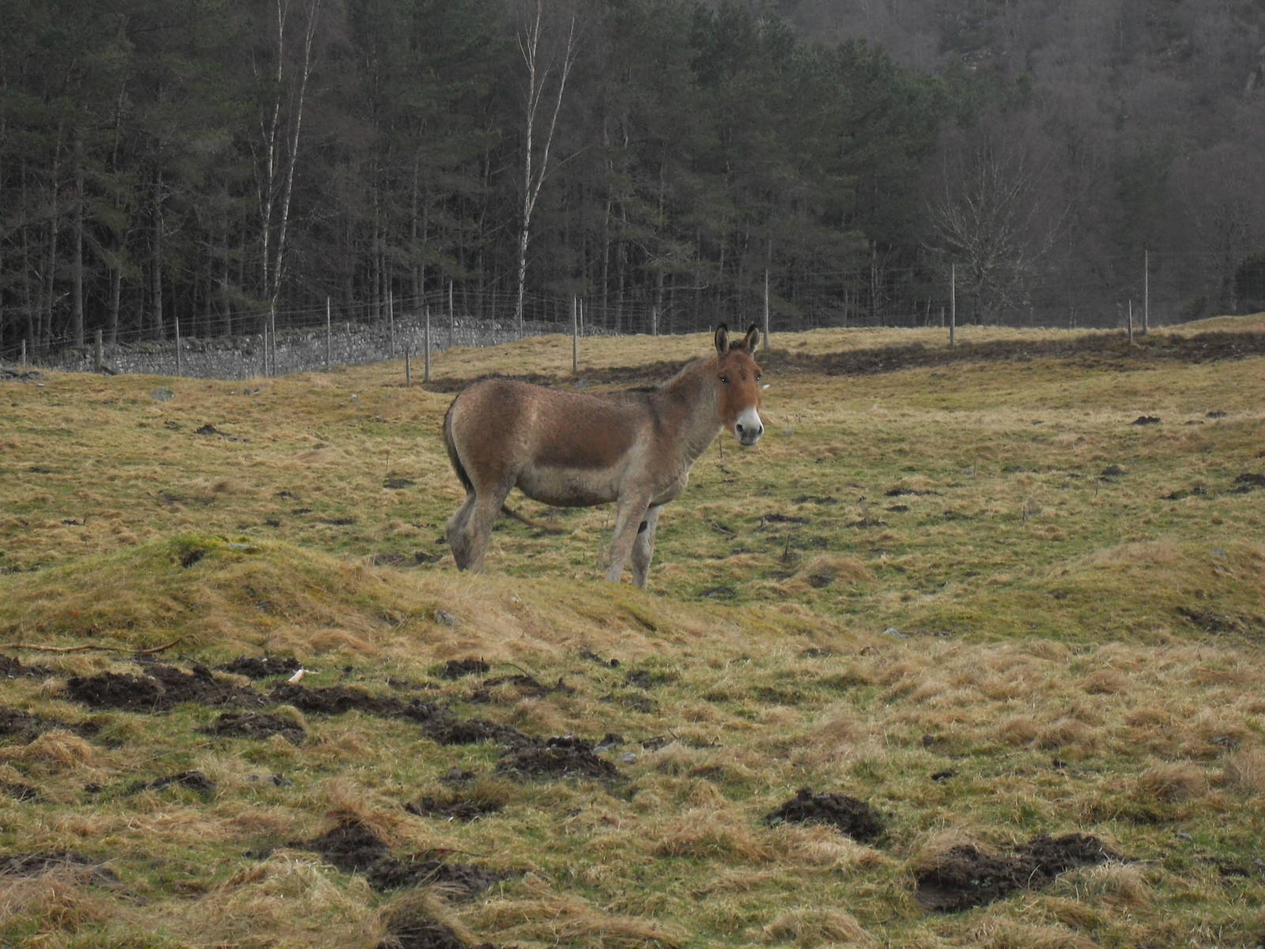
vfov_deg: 13.3
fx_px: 4056
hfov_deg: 17.7
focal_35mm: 111
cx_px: 632
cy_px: 474
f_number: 5.2
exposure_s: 1/90
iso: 200
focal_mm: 18.1
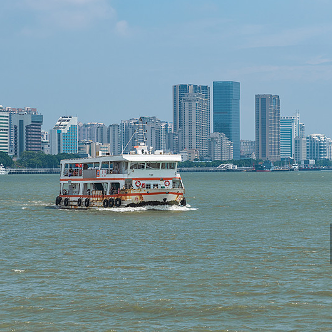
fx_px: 1671
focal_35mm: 154
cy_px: 166
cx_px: 219
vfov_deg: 11.3
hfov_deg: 11.3
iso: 100
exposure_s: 1/640
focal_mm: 120
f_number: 8
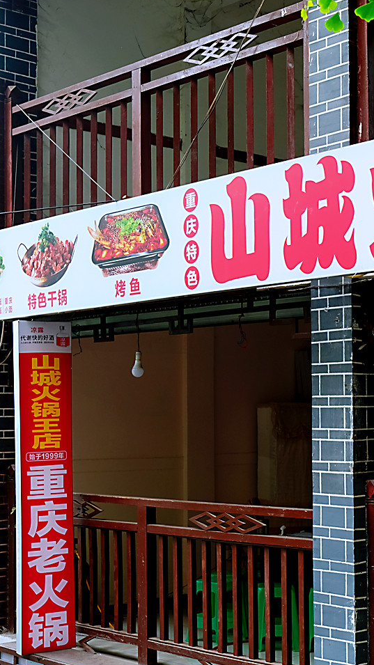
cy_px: 328
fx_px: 899
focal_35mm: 51
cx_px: 372
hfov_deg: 22.6
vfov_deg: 40.6
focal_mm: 20.5
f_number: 4
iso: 200
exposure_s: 1/60
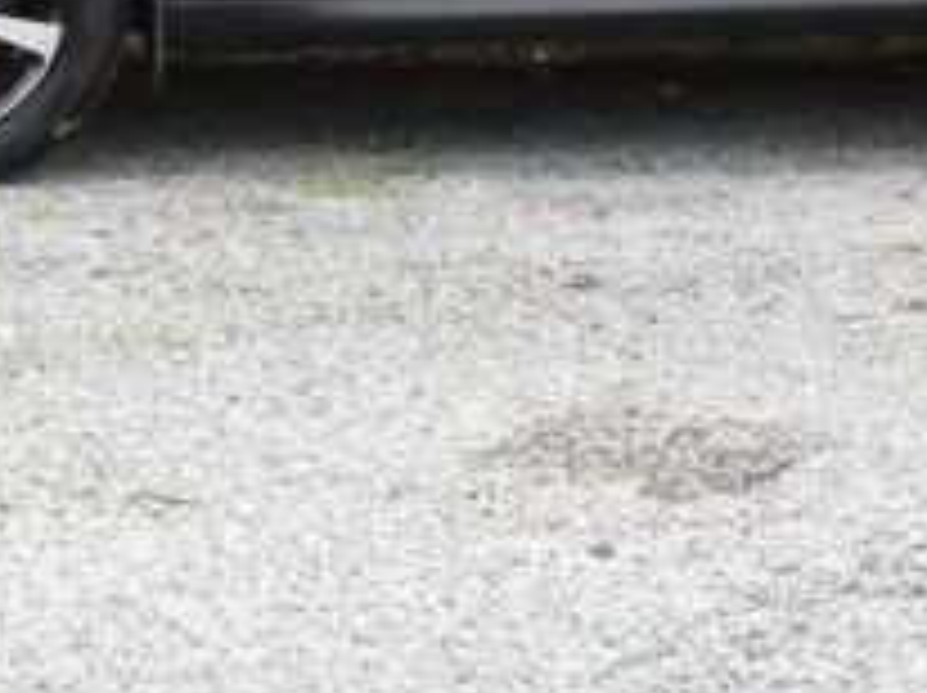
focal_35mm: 204
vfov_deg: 7.2
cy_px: -104
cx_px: 639
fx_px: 5457
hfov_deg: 9.7
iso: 100
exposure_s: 1/82
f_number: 4.9
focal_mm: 12.5
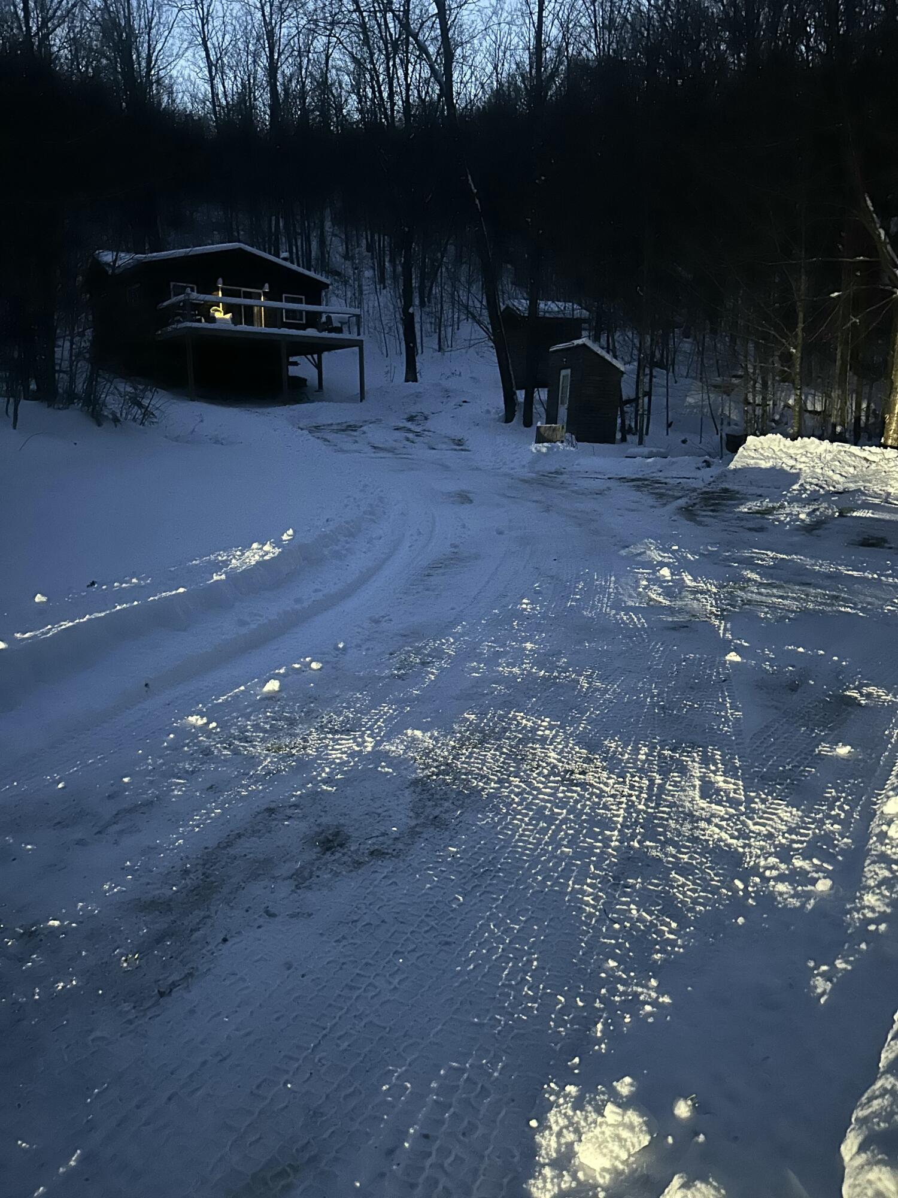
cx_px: 449
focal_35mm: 24
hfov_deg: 56.8
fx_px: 830
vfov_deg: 71.6
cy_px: 599
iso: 1250
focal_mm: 6.86
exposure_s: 1/11
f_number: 1.78
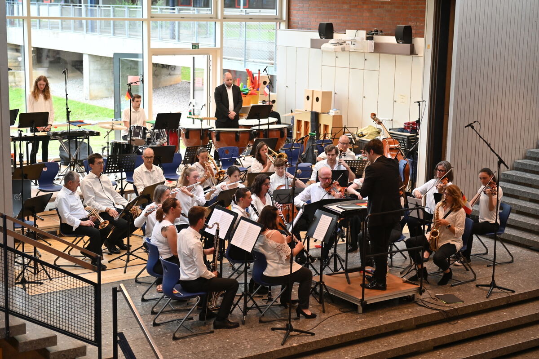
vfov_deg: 21.9
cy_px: 180
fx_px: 928
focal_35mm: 62
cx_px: 270
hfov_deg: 32.4
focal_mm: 62
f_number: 2.8
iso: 720
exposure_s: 1/125
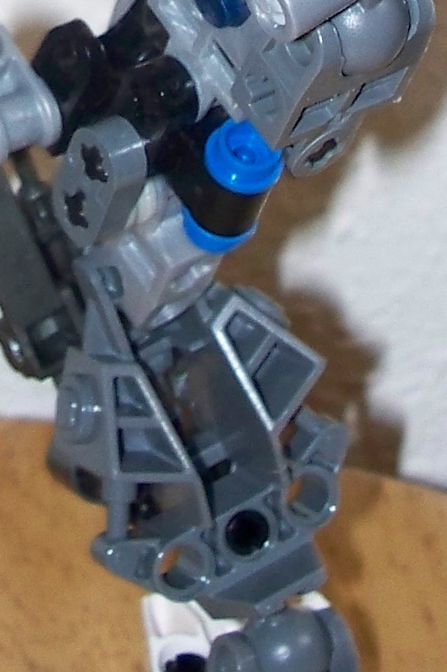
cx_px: -114
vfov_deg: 9.8
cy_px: -415
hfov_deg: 6.8
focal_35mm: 201
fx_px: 3745
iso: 200
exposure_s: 1/30
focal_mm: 9.86
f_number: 2.9
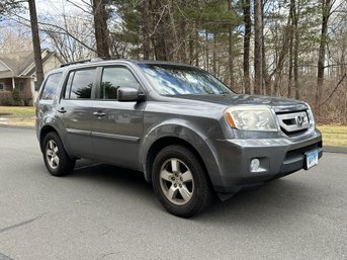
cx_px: 174
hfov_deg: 60.0
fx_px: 301
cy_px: 130
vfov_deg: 46.8
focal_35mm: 30
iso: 80
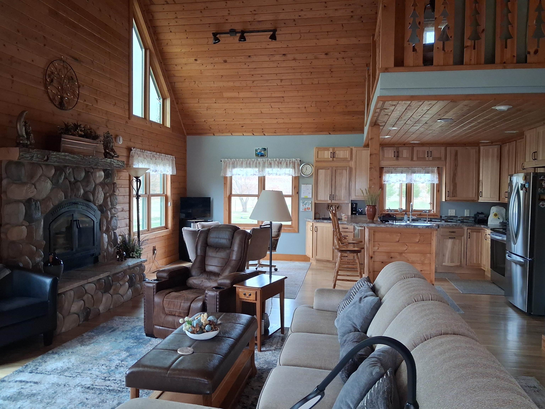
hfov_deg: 65.3
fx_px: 425
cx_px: 272
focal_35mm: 27
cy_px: 204
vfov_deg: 51.4
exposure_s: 1/120
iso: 400
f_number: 1.8
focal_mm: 4
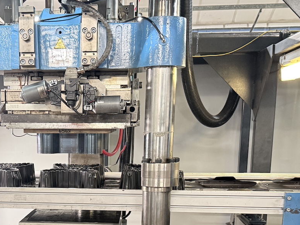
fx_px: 511
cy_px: 218
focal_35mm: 59
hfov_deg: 32.0
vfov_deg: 23.9
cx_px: 69
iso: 320
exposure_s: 1/50
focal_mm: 6.76
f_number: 1.78
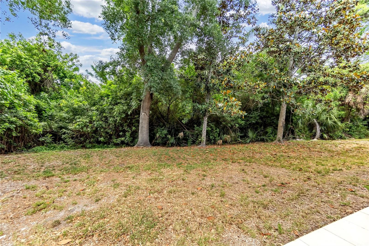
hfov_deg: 100.4
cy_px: 123
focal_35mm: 15
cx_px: 184
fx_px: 154
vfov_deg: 77.3
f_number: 4
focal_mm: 10
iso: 100
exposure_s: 1/125
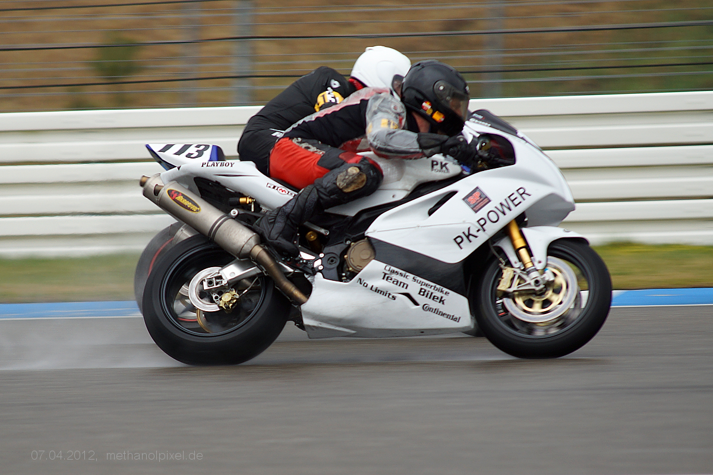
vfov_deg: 4.6
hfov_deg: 6.9
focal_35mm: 300
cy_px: 238
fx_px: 5941
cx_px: 356
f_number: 4
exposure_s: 1/640
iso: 125
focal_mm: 200
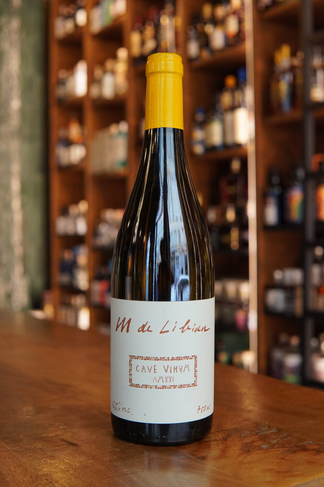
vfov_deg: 43.6
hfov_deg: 29.9
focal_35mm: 45
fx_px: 607
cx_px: 162
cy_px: 244
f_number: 4
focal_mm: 30
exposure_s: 1/160
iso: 1600
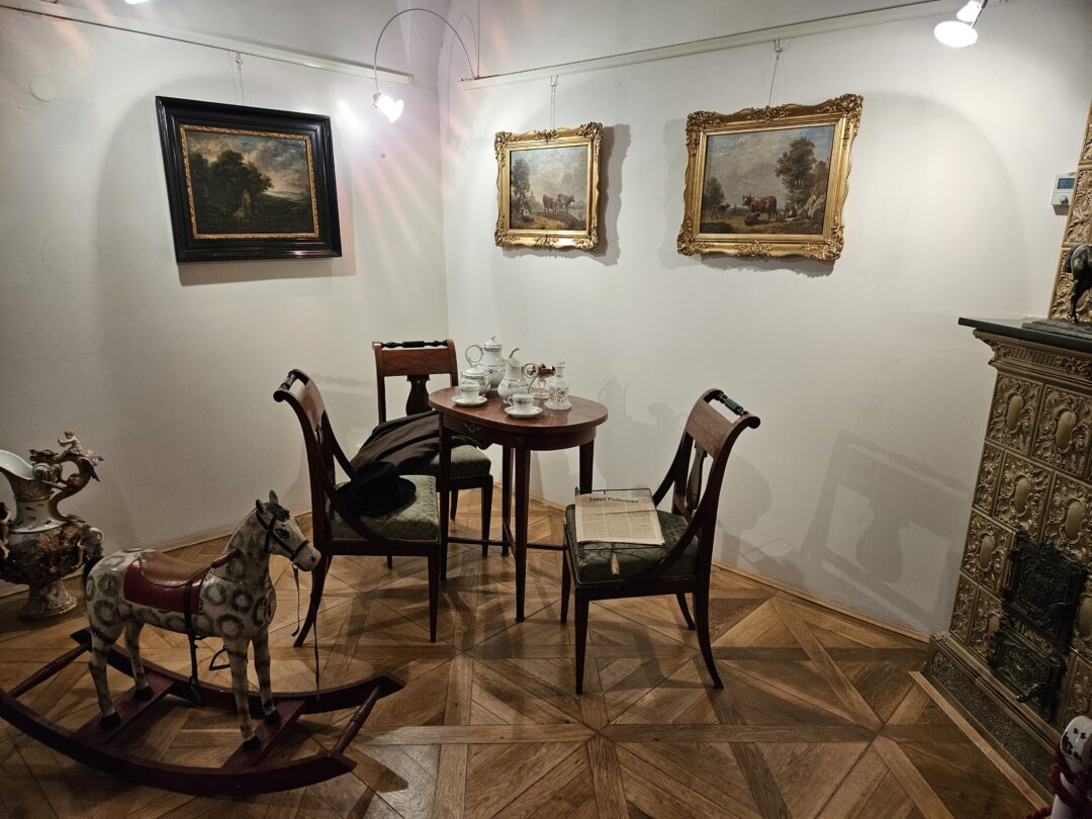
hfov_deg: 73.9
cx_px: 546
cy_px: 410
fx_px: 726
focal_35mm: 23
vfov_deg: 58.9
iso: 400
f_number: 1.8
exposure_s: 1/100
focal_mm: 5.4
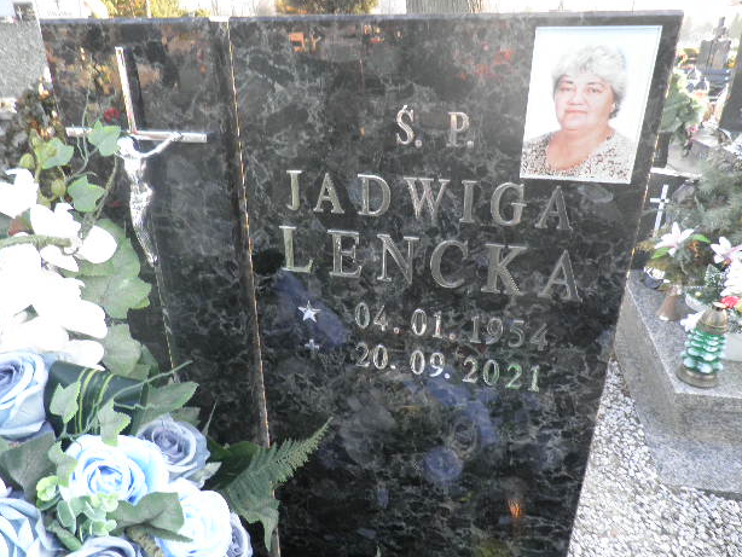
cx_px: 365
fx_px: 536
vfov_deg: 54.9
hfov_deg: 69.4
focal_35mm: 25
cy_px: 277
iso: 80
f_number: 3.3
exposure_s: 1/30
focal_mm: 4.3
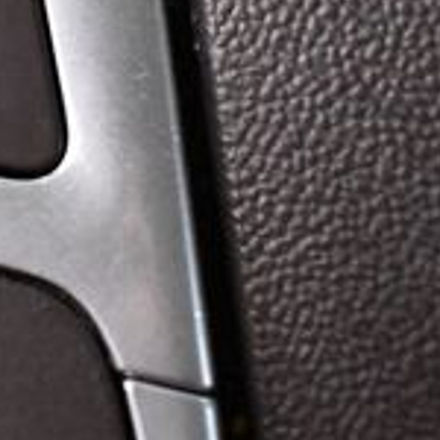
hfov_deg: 12.4
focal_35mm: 131
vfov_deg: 13.0
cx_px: -299
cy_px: -94
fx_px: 1884
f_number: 3.5
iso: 2800
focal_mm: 18
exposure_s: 1/125
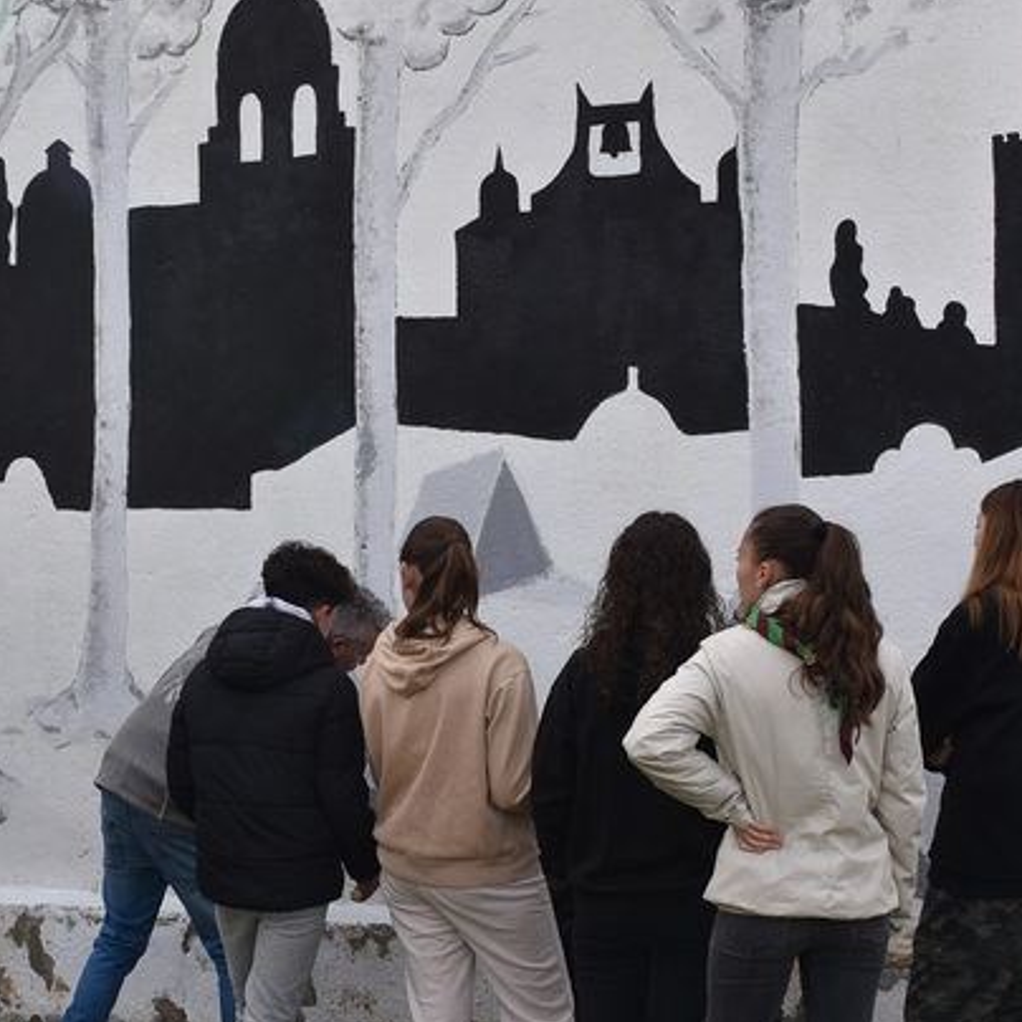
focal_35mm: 74
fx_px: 2472
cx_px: 440
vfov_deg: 23.4
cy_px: 544
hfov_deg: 23.3
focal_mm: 26
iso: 220
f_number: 8
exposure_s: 1/250
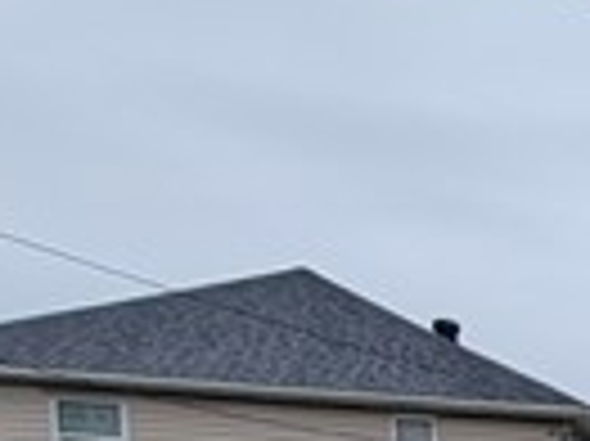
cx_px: 1527
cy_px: 958
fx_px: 1737
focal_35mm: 102
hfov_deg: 13.0
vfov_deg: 12.3
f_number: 2.2
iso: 50
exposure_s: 1/317
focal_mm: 2.2
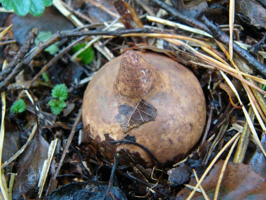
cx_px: 133
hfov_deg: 51.4
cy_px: 100
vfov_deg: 39.7
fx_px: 277
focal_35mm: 36
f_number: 2.8
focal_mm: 6
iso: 200
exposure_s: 1/13
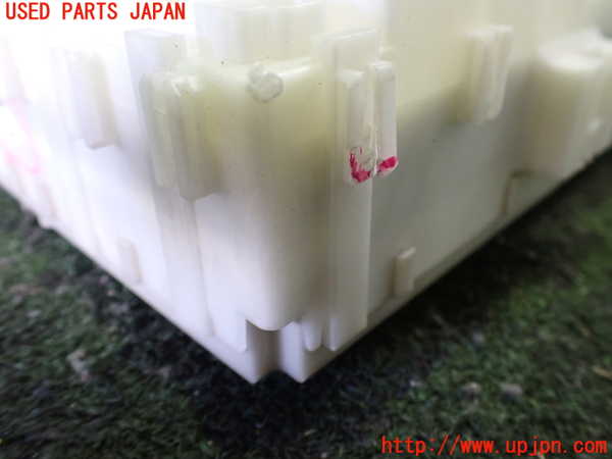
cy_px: 230
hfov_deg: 60.0
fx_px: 530
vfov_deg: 46.8
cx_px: 306
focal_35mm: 30
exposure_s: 1/60
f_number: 2.3
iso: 800
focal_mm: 5.4
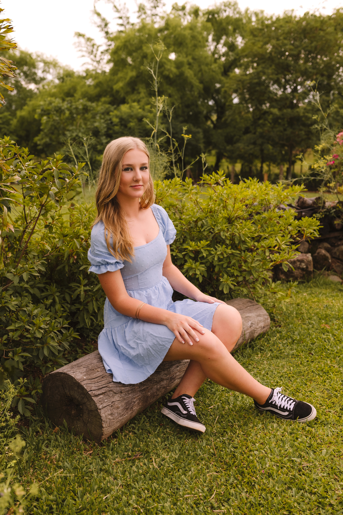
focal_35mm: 35
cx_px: 172
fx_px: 501
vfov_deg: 54.5
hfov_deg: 37.8
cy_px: 258
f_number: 3.5
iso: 200
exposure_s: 1/250
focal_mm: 35
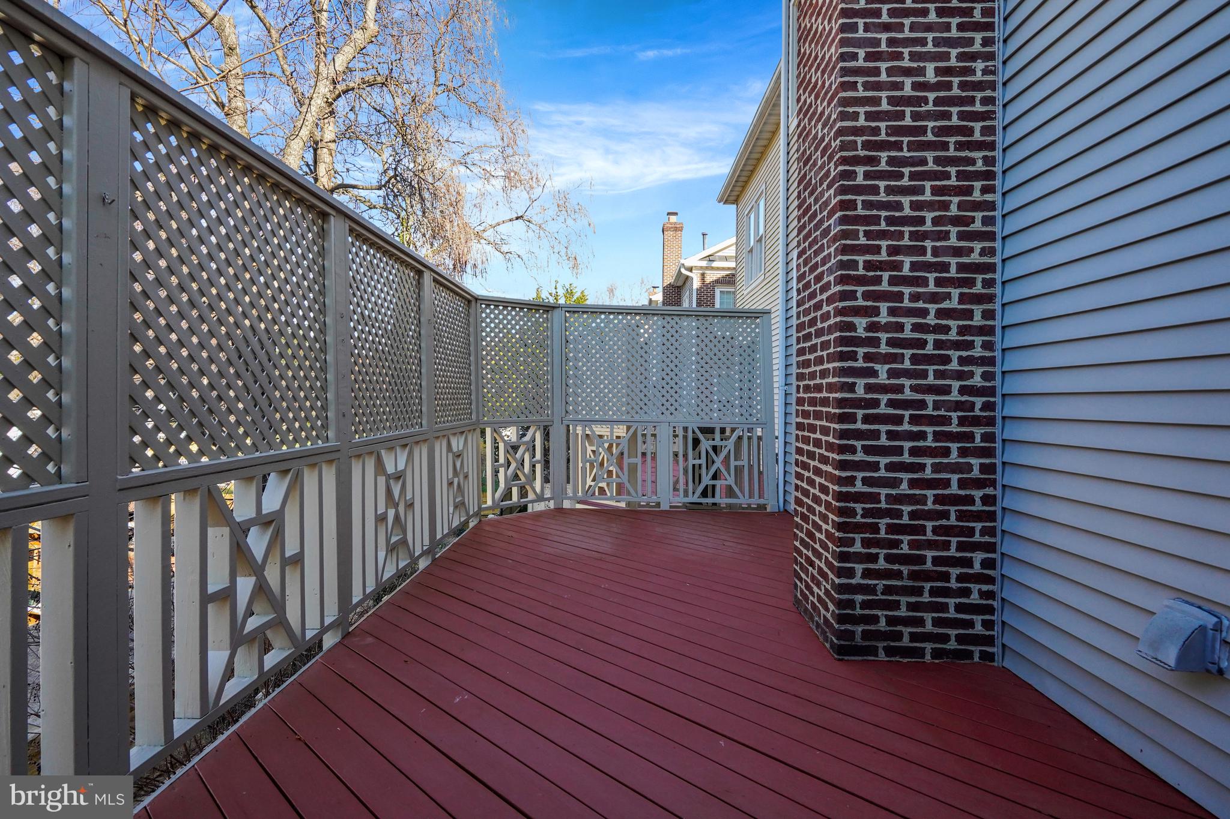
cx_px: 615
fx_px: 547
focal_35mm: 16
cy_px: 410
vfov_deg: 73.7
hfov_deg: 96.7
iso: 1250
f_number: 8
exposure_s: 1/500
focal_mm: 16
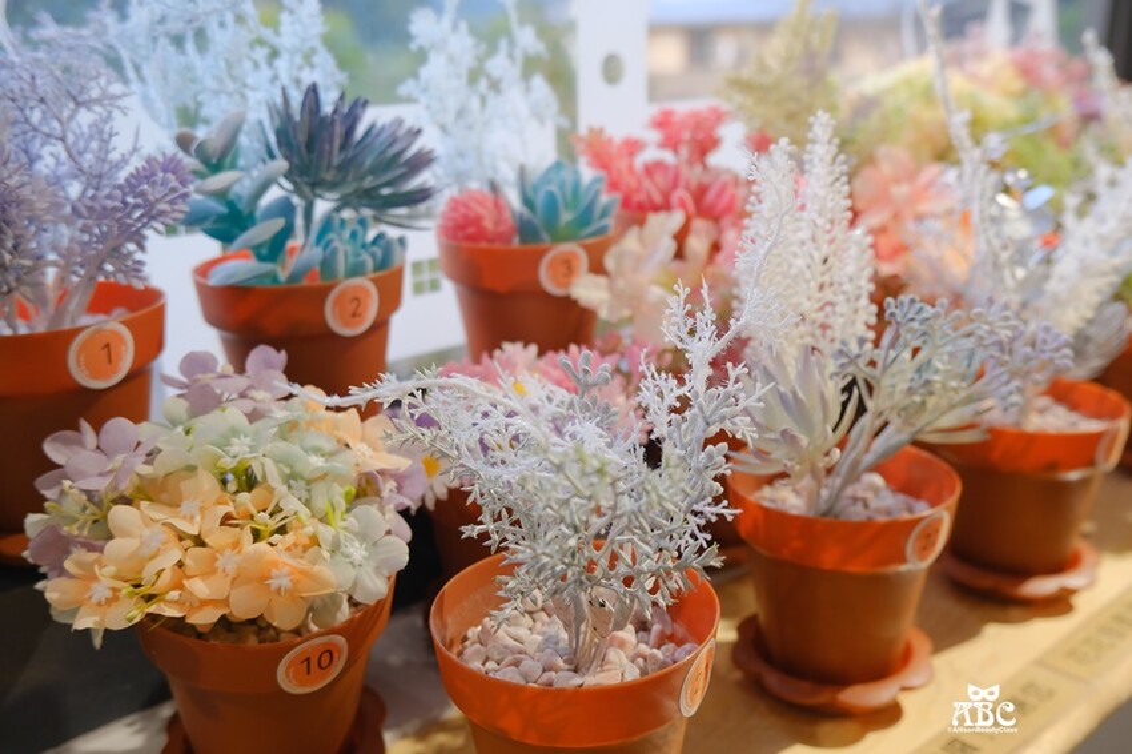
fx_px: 1037
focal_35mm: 33
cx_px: 566
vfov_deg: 39.9
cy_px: 377
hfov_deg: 57.2
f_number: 4.2
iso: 400
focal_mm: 22.1
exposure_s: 1/26
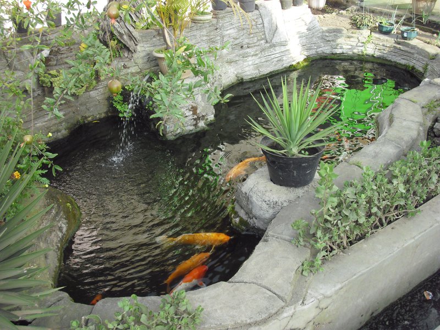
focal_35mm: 38
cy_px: 165
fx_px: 483
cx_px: 220
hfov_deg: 49.0
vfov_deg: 37.7
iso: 100
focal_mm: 6.2
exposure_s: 1/160
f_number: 2.8
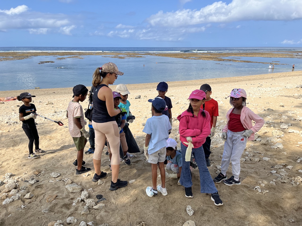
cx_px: 151
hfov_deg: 67.3
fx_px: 227
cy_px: 113
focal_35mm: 26
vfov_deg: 53.1
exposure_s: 1/3745
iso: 50
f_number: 1.6
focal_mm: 5.1
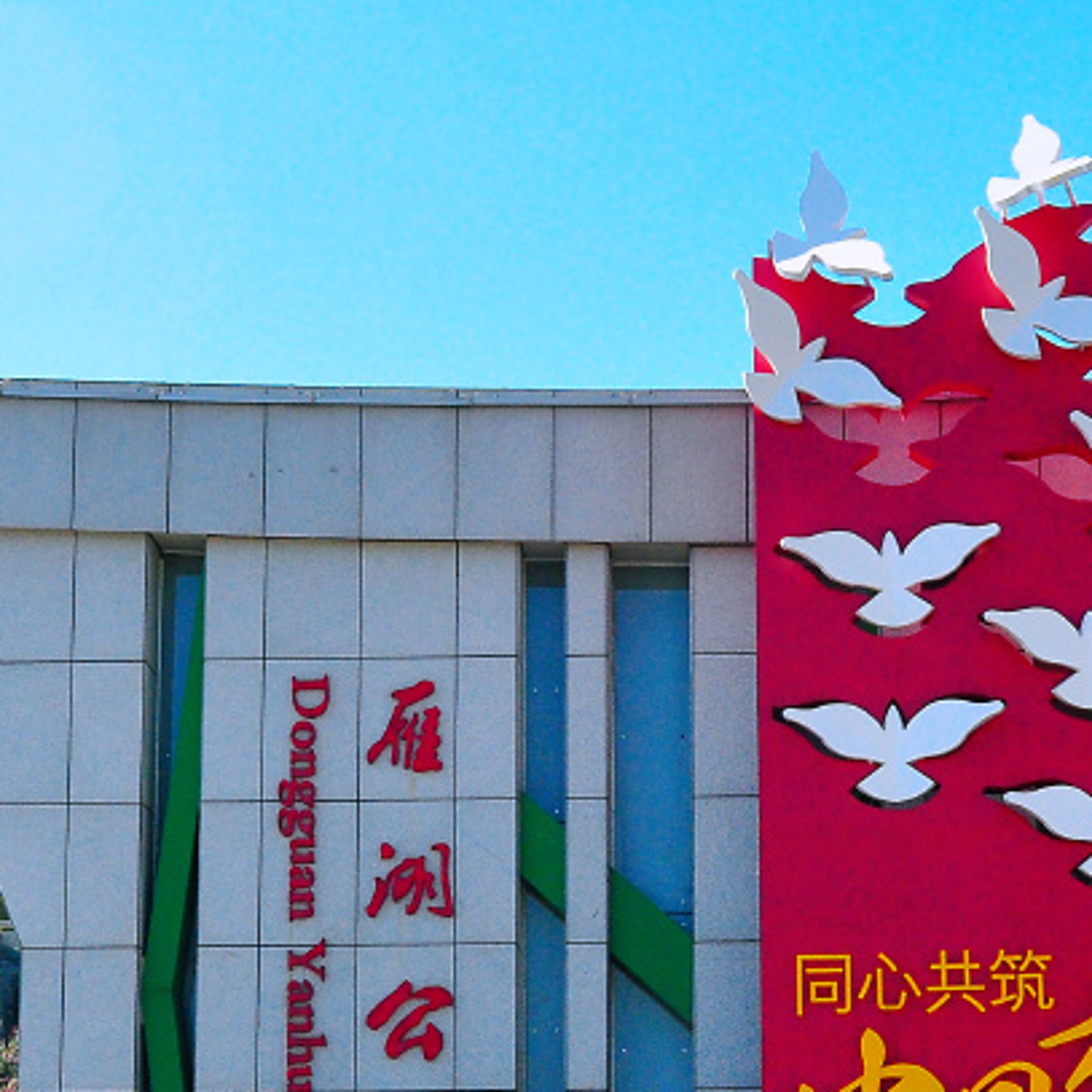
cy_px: 860
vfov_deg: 19.1
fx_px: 3212
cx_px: 711
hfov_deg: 19.2
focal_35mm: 90
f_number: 9
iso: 720
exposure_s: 1/1000
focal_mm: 24
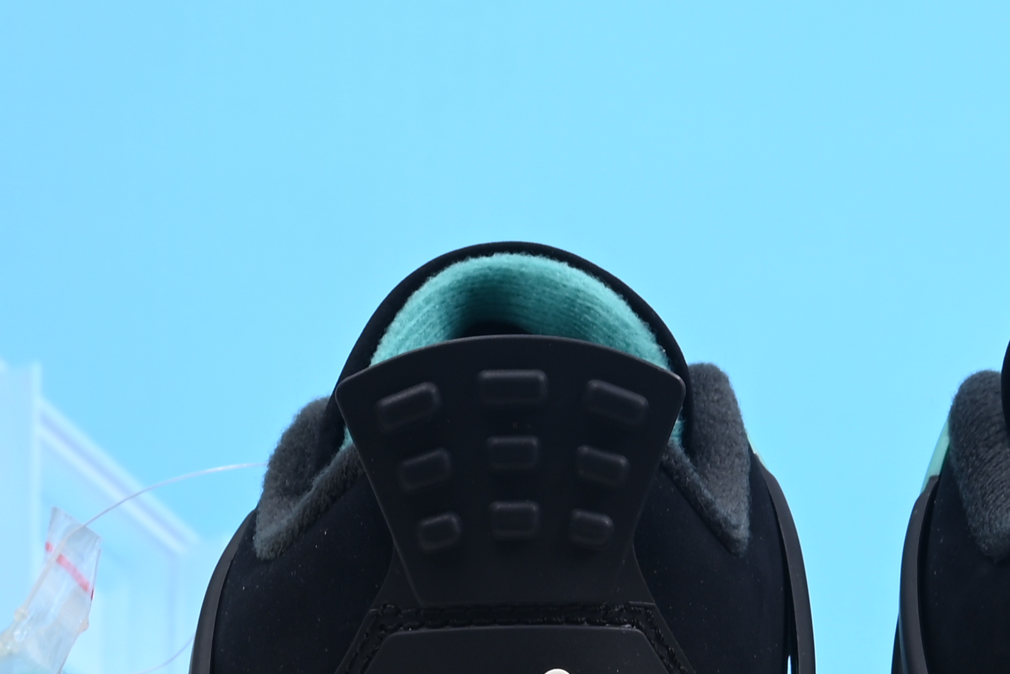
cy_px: 336
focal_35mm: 145
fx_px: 4069
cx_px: 835
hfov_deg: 14.1
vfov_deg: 9.5
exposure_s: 1/2
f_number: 16
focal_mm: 38
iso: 100
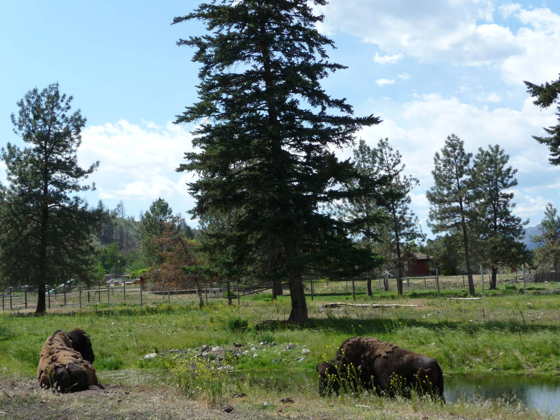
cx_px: 280
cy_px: 210
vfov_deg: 29.1
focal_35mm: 50
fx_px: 809
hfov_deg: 38.2
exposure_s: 1/640
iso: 100
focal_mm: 8.5
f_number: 4.2
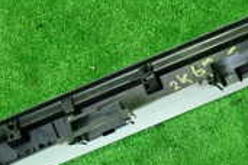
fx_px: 627
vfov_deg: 15.0
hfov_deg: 21.6
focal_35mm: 91
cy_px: 68
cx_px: 248
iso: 500
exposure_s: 1/30
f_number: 2
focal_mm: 4.5
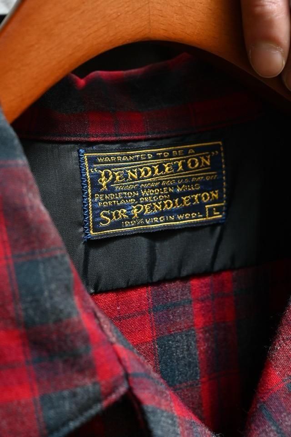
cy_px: 218
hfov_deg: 21.5
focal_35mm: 63
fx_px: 765
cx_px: 146
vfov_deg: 31.9
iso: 2000
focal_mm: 63
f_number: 7.1
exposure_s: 1/30
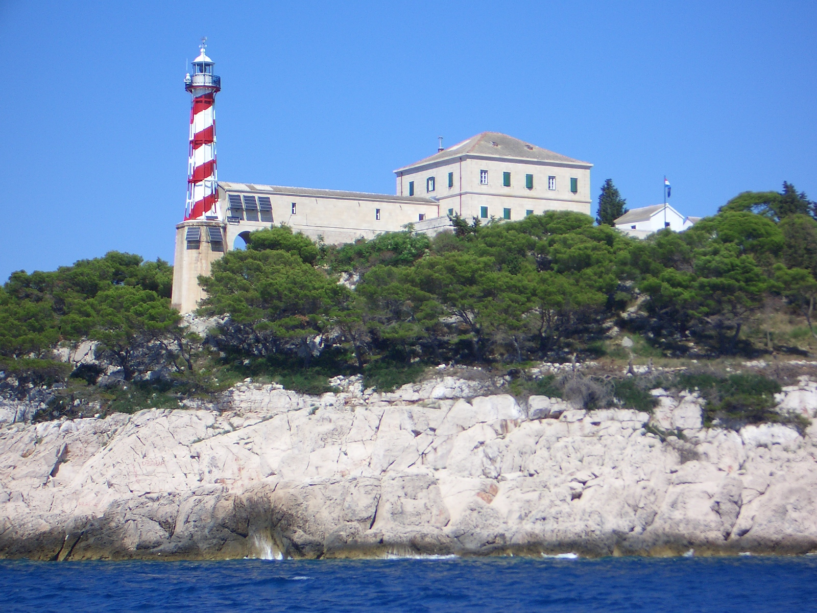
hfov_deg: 18.7
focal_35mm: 105
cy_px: 306
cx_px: 408
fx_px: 2478
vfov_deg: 14.1
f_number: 4.8
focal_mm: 17.4
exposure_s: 1/500
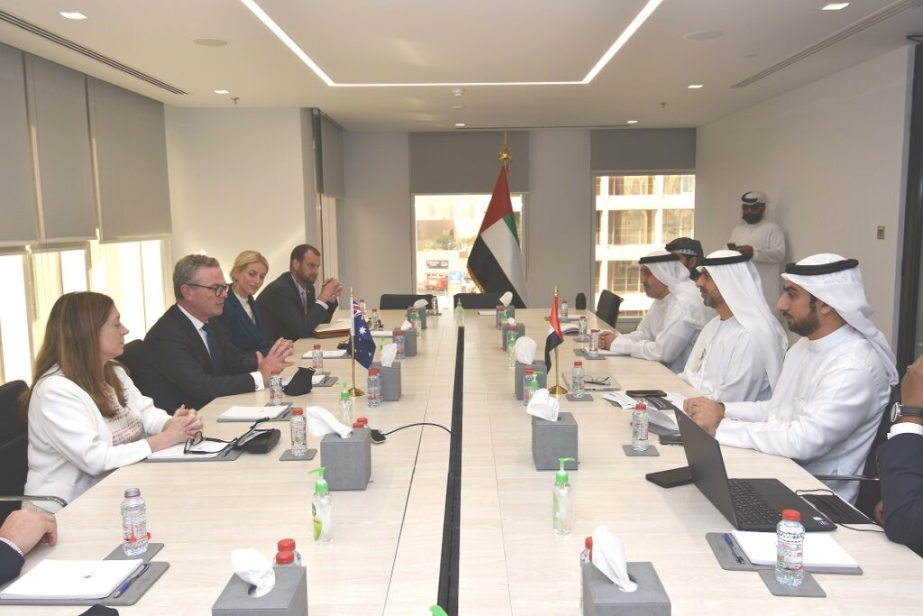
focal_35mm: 28
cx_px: 462
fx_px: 731
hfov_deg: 64.5
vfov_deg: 45.7
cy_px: 308
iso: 160
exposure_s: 1/125
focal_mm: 19
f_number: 5.6
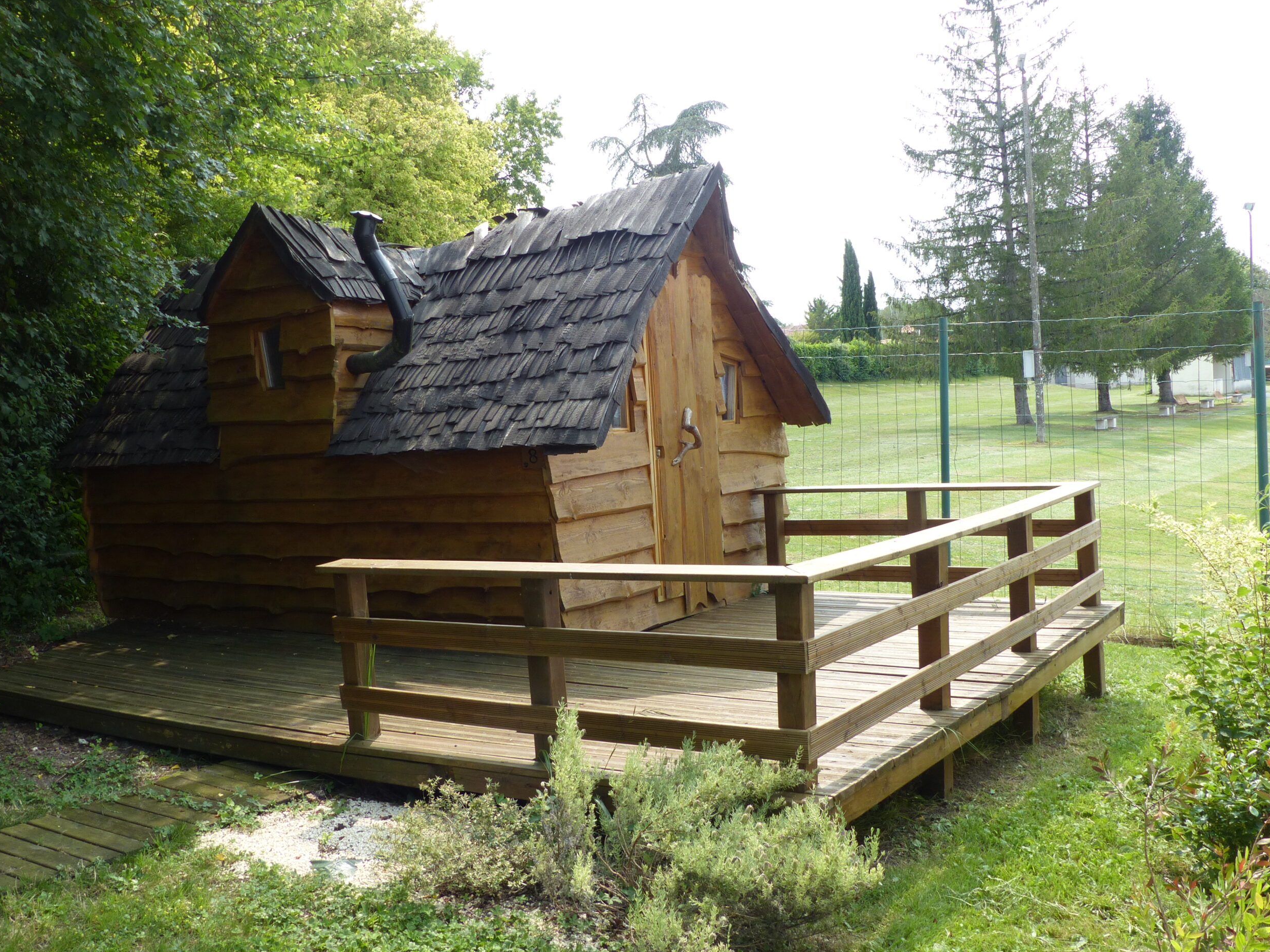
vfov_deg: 43.0
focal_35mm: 33
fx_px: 1211
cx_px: 644
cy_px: 469
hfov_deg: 55.3
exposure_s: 1/250
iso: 100
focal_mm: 5.7
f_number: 4
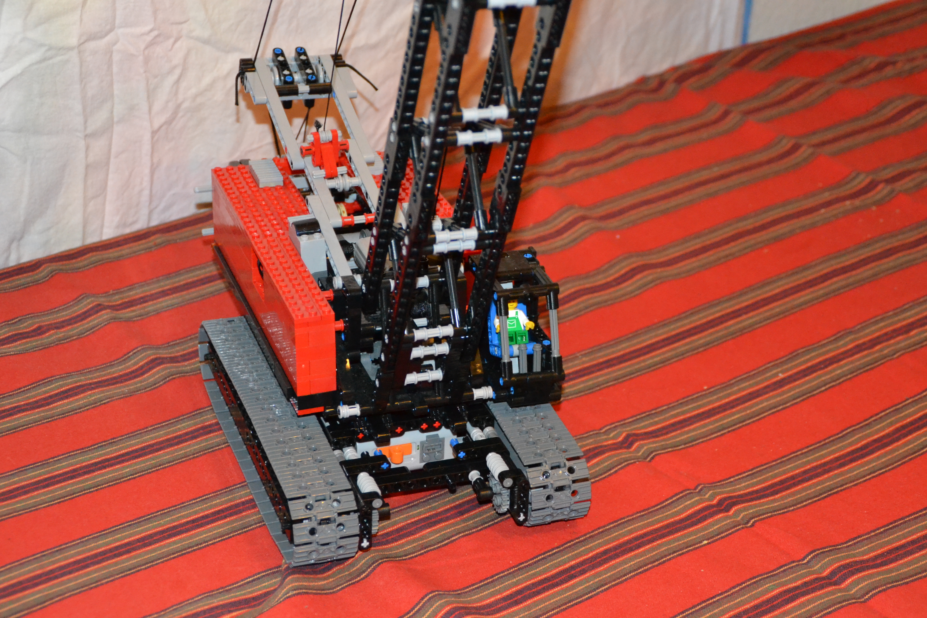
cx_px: 464
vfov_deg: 18.9
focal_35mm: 72
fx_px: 1854
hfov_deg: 28.1
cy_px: 309
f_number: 4.8
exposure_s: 1/60
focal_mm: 48
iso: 3200
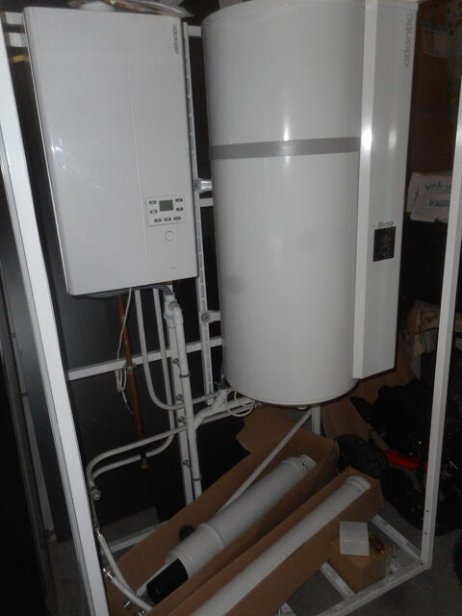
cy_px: 308
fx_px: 445
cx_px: 231
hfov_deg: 54.9
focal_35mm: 25
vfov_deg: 69.4
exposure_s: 1/25
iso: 200
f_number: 3.7
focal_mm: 4.5
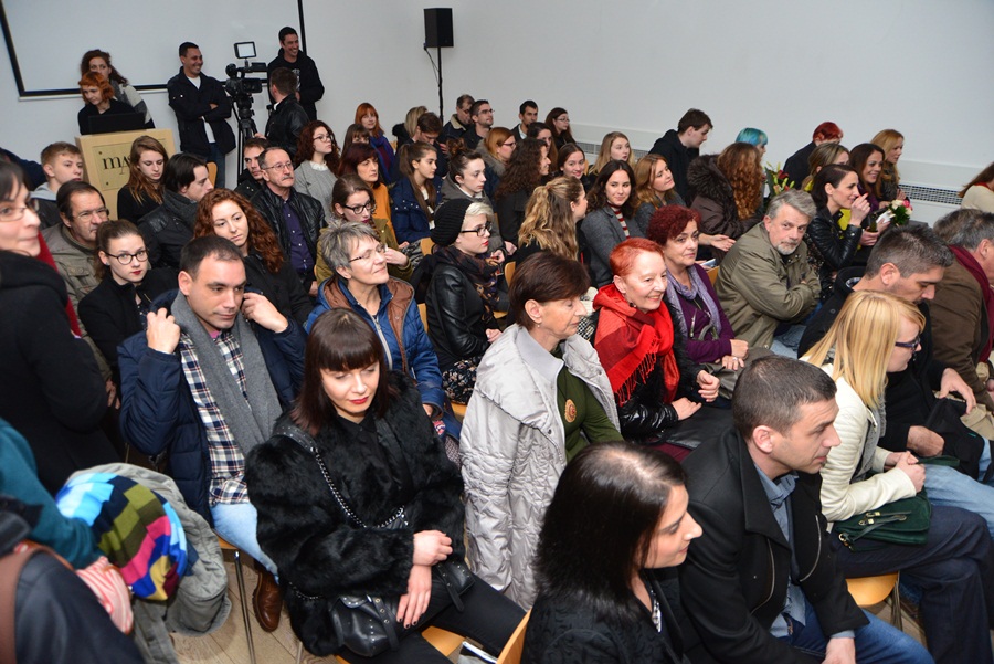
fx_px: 663
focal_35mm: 24
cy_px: 332
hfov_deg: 73.7
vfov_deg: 53.2
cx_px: 497
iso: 1600
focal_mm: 24
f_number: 4.5
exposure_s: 1/160
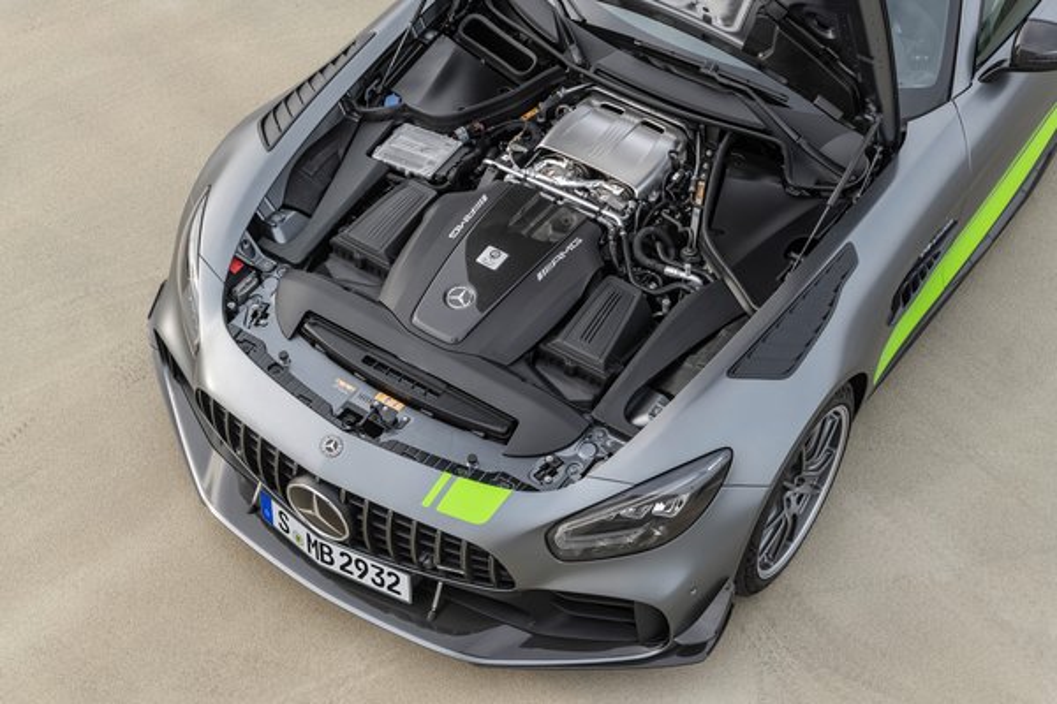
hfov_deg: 35.6
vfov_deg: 24.2
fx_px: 1644
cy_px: 352
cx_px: 528
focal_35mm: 56
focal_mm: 56
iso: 250
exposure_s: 1/80
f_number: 11
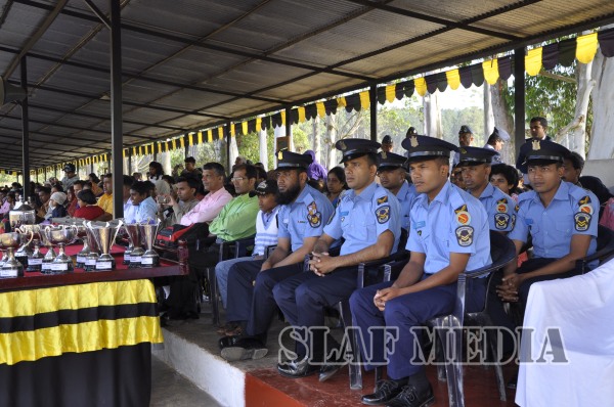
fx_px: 664
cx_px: 307
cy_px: 204
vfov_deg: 34.1
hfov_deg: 49.6
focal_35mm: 39
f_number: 6.3
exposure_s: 1/80
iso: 200
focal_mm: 26
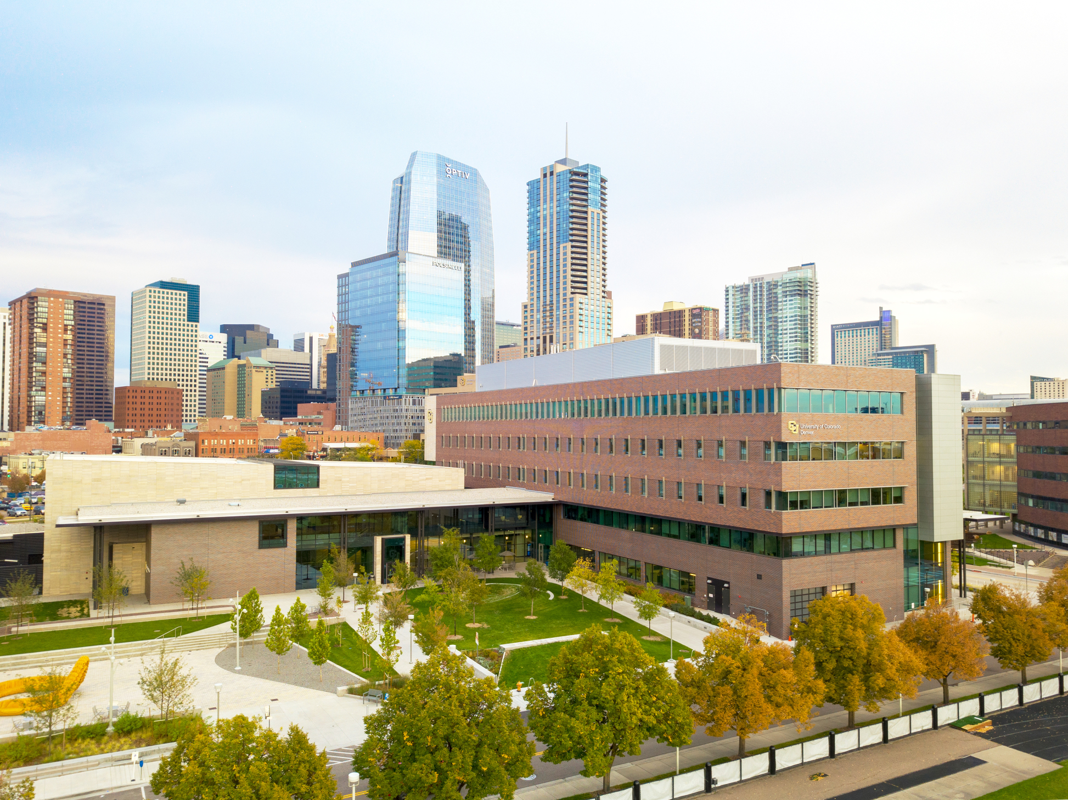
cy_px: 400
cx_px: 534
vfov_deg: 53.0
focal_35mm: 26
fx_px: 802
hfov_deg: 67.3
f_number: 2.2
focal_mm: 4.73
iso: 100
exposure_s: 1/160
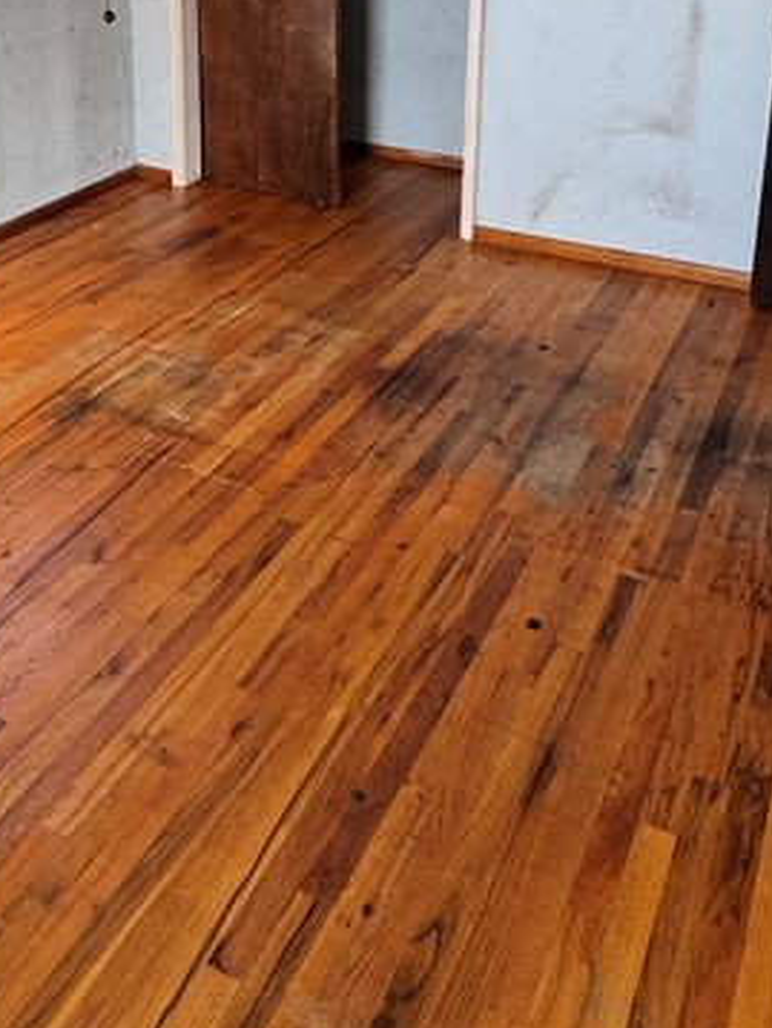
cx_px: 327
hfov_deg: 35.9
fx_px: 1188
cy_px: 123
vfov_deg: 43.2
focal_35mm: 40
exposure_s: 1/99
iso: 100
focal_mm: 2.22
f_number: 2.2
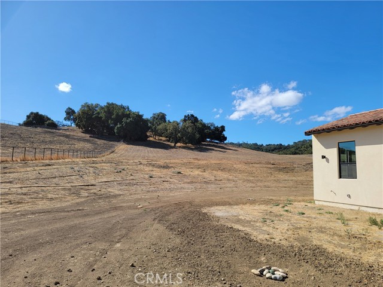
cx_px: 192
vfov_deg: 56.8
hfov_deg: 71.6
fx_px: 266
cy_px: 144
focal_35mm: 24
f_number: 1.8
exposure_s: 1/1135
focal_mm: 6.7
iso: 16
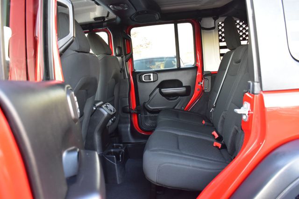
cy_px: 100
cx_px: 150
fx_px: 249
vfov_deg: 43.6
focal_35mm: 30
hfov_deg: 62.0
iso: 1100
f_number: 6.3
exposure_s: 1/15
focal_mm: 20
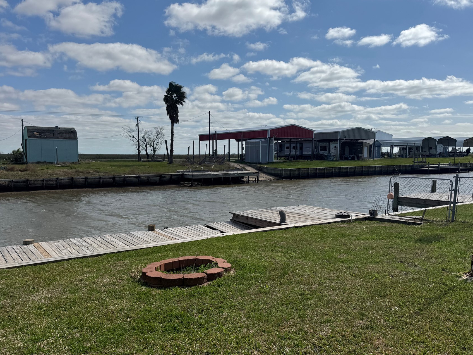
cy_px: 194
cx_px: 211
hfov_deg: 61.5
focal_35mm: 29
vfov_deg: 48.2
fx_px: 396
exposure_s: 1/9009
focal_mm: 6.76
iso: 80
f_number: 1.78
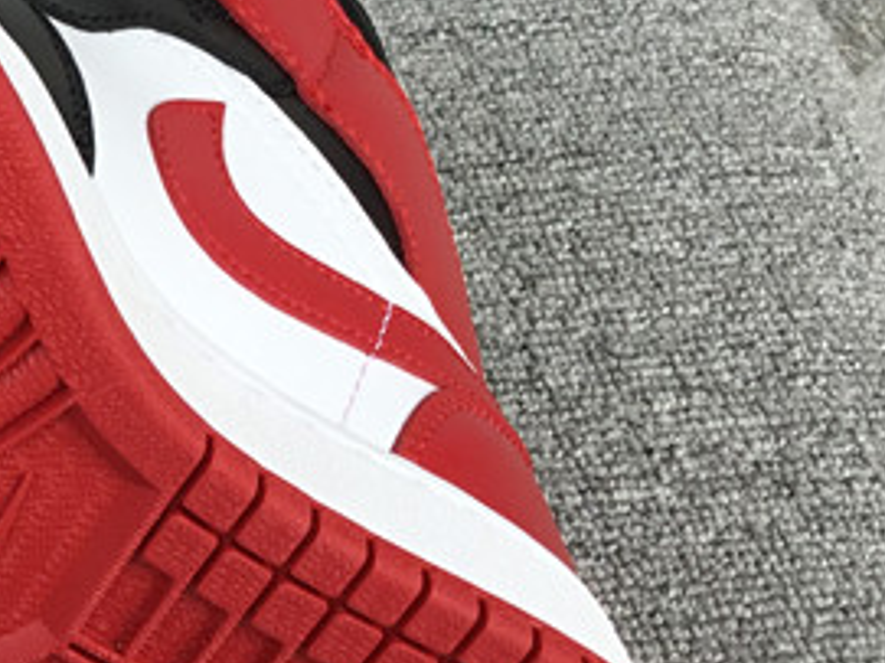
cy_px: 292
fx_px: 2632
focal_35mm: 103
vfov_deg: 14.4
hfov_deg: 17.3
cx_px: -434
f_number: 2.4
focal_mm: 3.3
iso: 25
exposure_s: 1/317
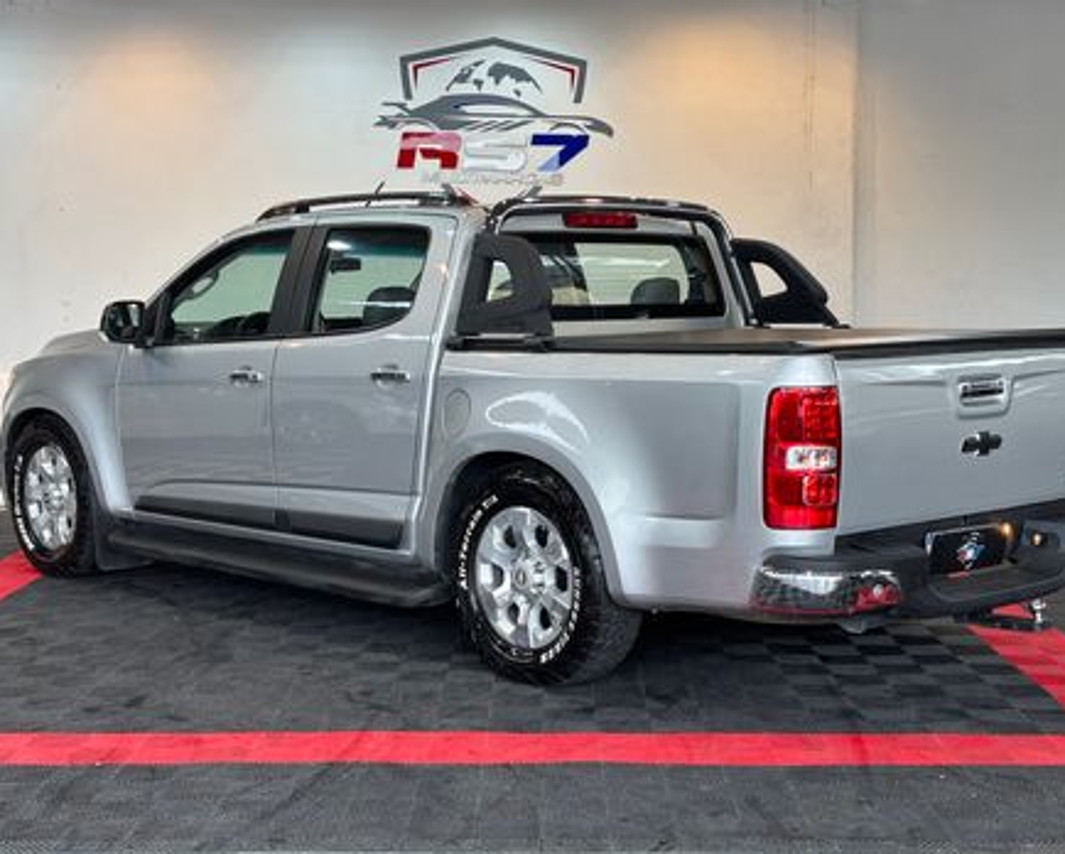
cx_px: 555
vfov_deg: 27.6
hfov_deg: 34.1
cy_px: 429
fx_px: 1735
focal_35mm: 55
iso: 32
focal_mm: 5.96
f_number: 1.6
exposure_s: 1/120
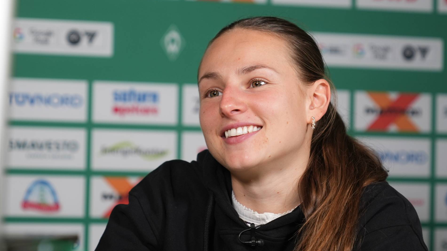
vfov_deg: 11.2
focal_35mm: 108
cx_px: 222
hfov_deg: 19.8
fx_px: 1280
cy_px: 119
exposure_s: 1/320
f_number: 2.8
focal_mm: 68
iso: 640
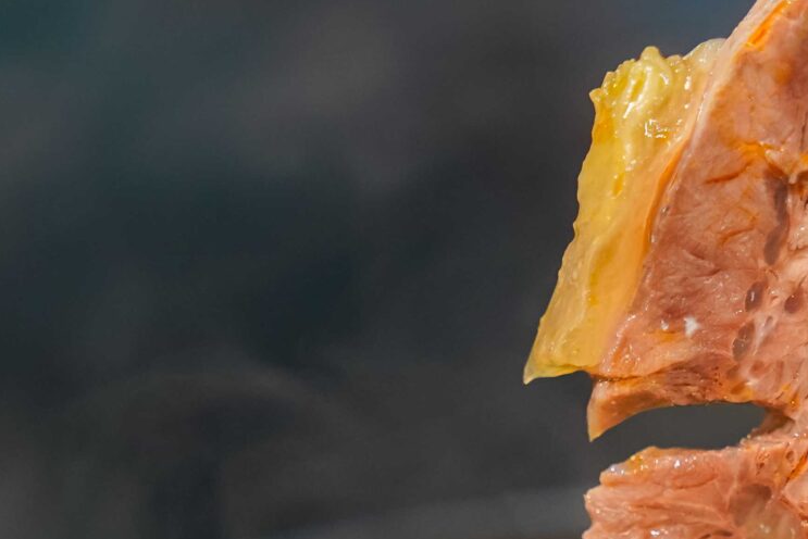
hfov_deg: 11.0
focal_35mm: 186
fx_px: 4176
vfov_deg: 7.4
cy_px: 579
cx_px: 695
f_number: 3.2
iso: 800
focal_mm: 54
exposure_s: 1/60
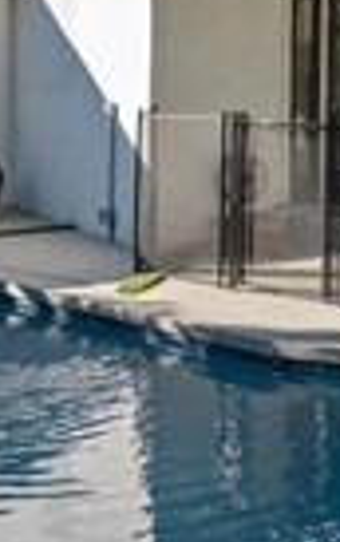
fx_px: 1179
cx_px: 368
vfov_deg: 25.3
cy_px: 87
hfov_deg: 16.0
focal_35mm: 80
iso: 160
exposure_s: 1/200
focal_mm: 16.8
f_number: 8
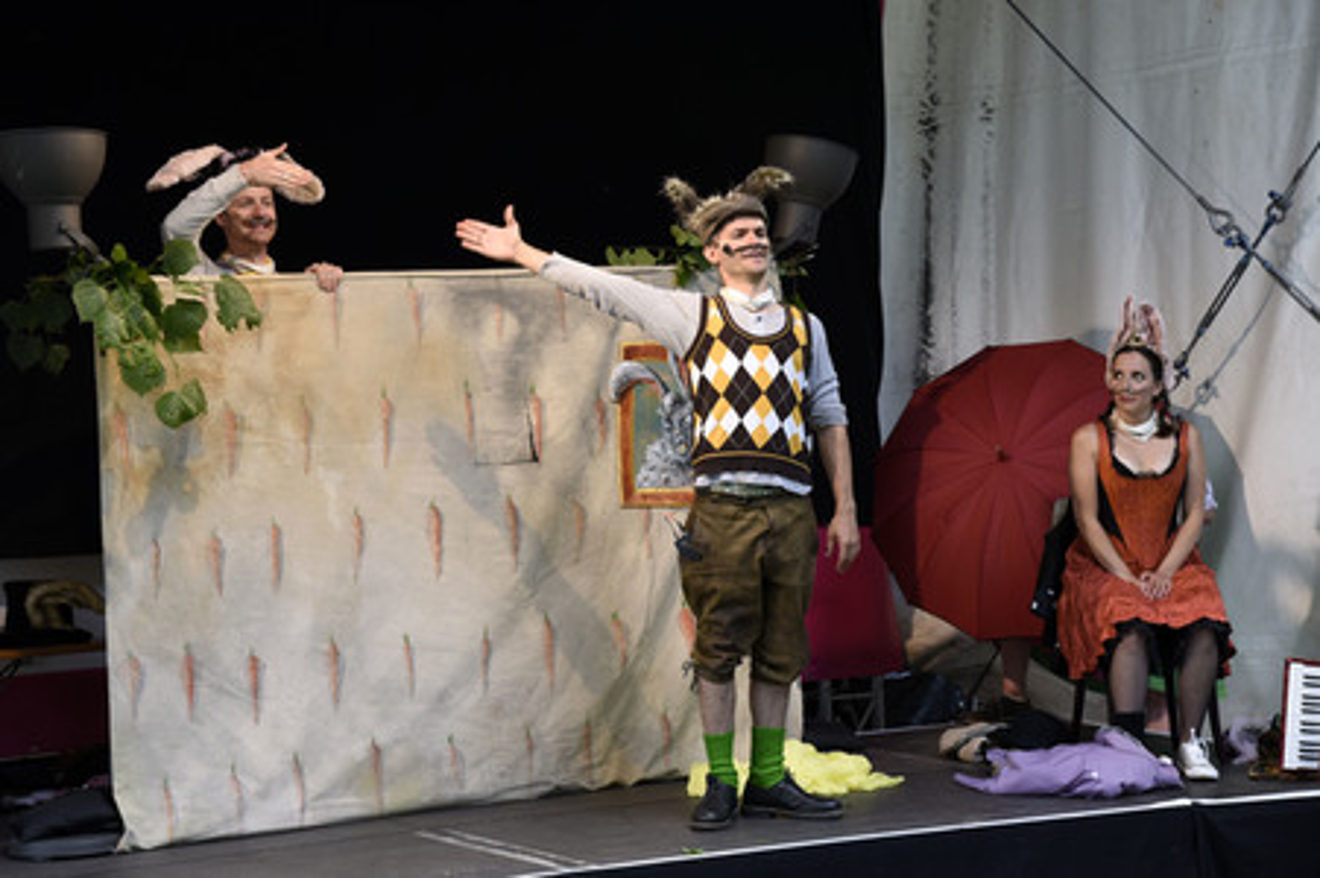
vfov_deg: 17.5
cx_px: 660
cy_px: 439
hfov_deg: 26.0
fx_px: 2858
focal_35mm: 78
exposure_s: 1/100
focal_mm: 78
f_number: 6.3
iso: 1000
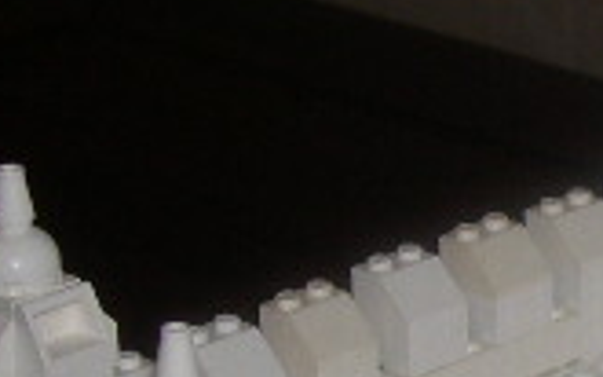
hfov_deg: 8.0
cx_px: 939
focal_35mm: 255
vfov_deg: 5.1
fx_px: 4189
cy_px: 556
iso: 100
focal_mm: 13.2
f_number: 3.5
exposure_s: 1/60
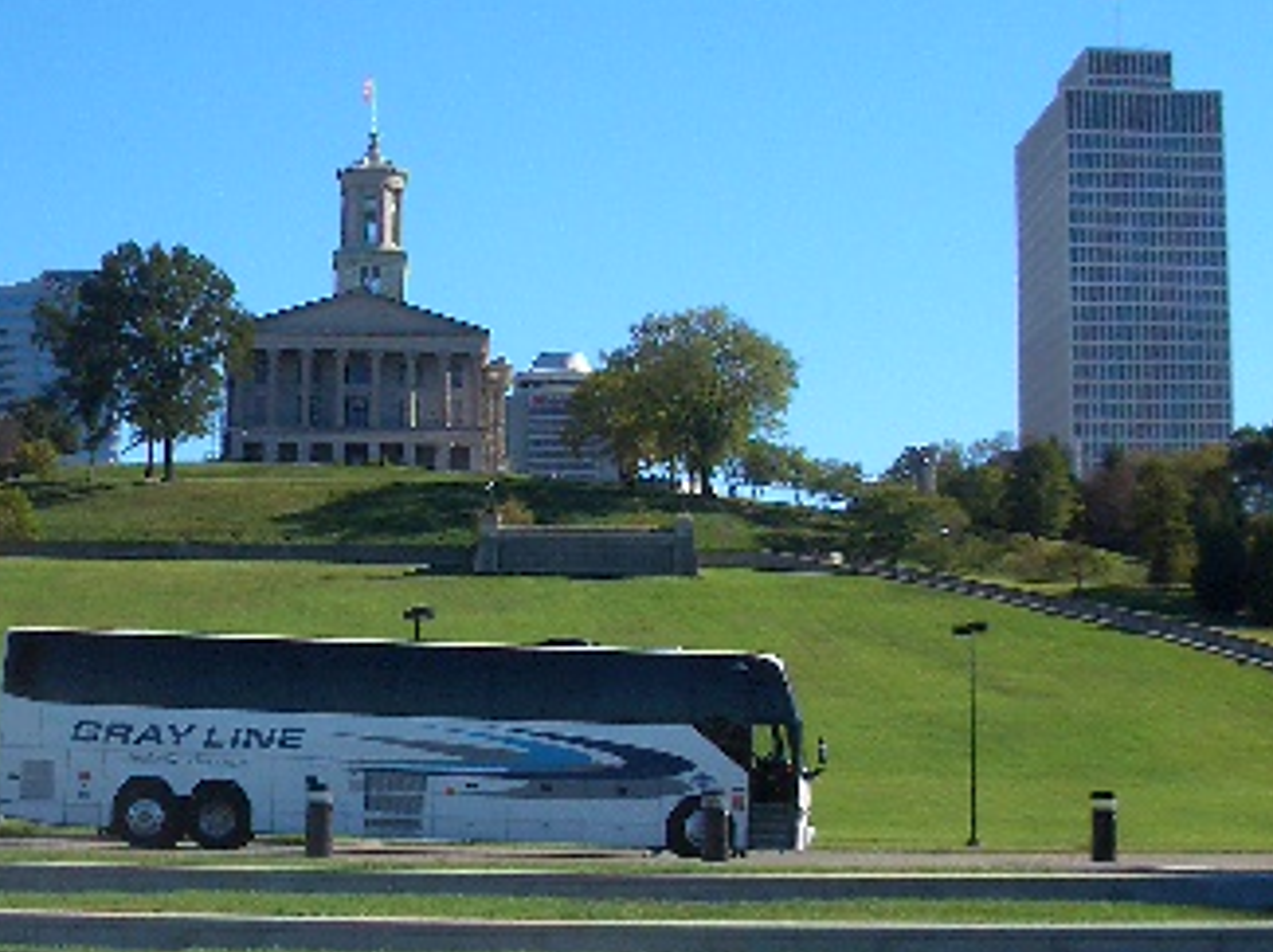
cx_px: 505
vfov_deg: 21.3
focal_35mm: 69
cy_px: 482
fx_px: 2535
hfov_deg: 28.1
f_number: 4.3
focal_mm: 5.8
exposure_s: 1/500
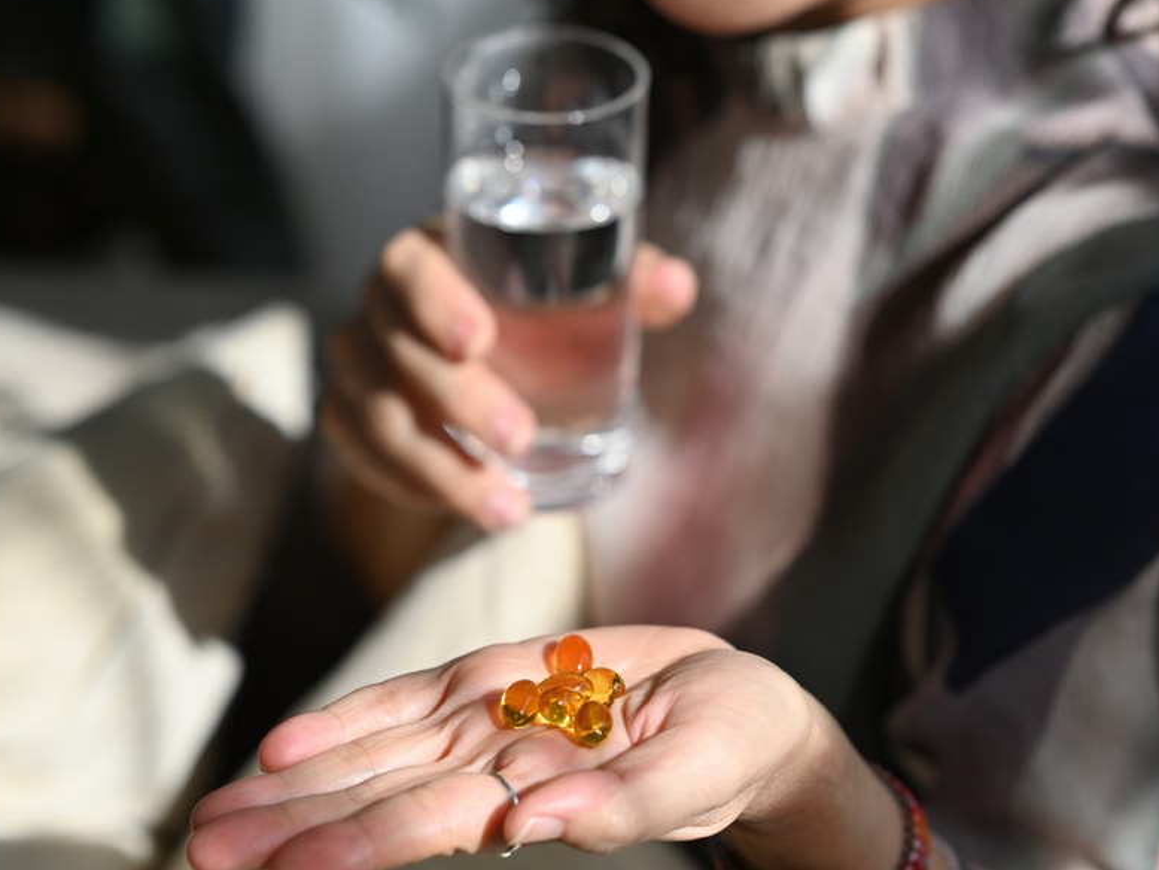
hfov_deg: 15.6
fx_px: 4220
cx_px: 566
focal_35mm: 126
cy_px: 490
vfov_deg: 11.8
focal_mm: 85
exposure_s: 1/2500
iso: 400
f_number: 2.8
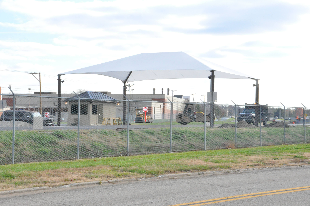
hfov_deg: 29.9
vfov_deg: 20.1
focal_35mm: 68
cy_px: 103
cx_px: 155
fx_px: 581
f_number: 32
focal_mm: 45
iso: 3200
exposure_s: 1/200
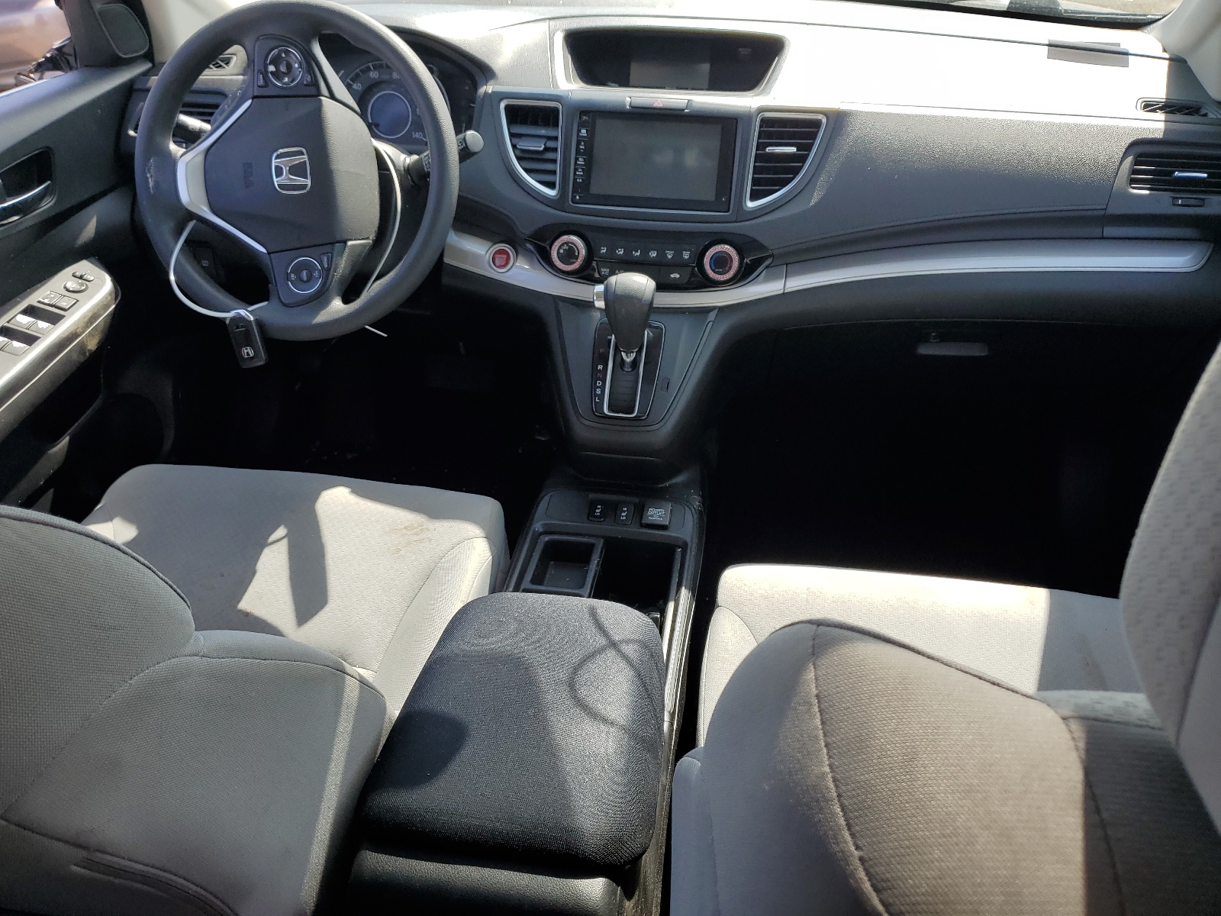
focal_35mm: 26
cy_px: 458
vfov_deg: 53.1
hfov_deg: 67.3
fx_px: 917
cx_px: 610
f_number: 1.5
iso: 50
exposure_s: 1/714
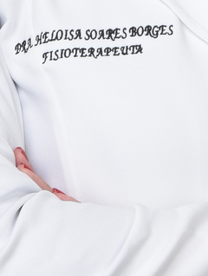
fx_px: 4030
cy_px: -29
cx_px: 126
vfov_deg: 3.9
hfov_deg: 3.0
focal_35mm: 504
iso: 250
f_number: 14
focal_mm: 62
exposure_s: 1/250
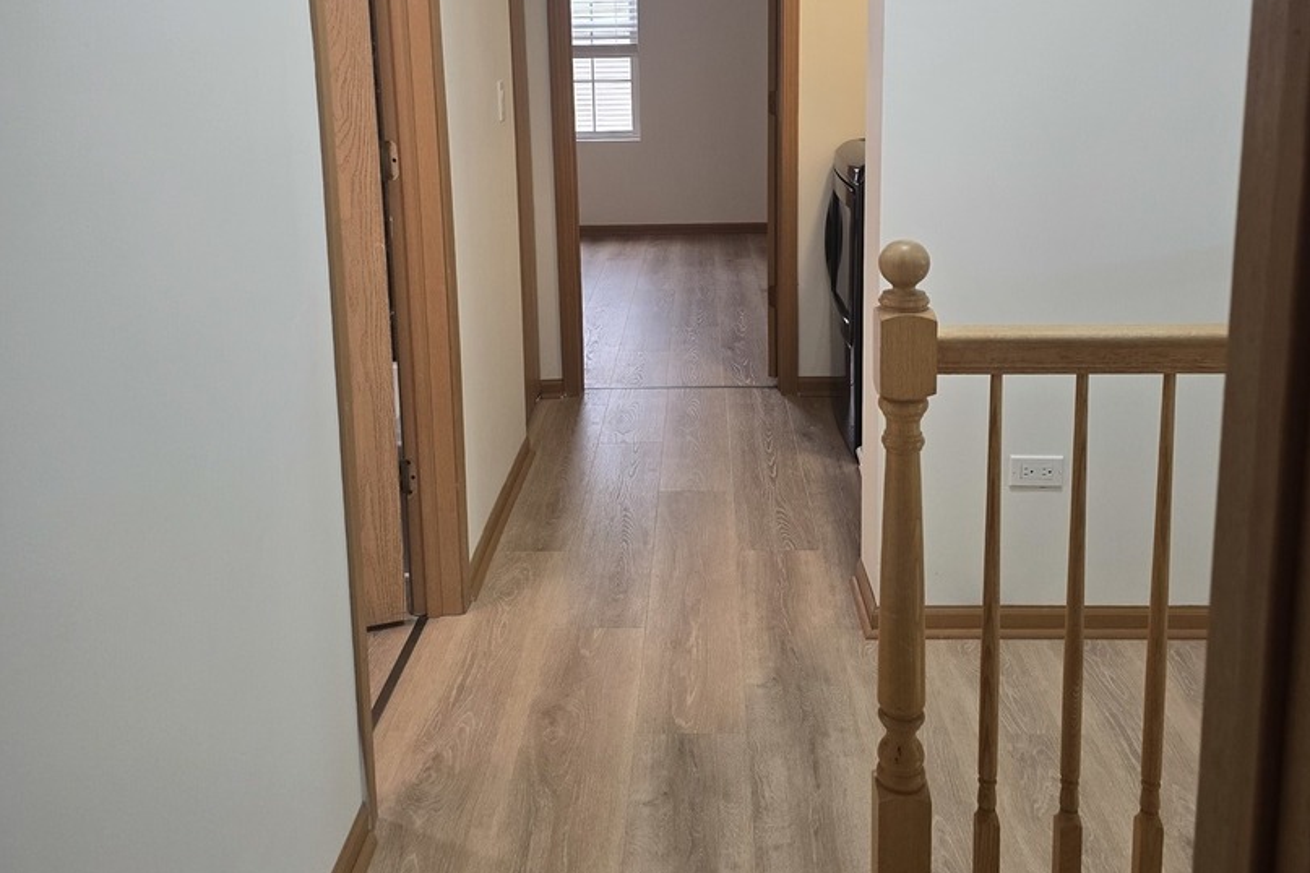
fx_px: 1164
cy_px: 253
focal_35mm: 32
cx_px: 656
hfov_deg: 58.7
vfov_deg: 40.3
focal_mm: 6.3
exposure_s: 1/120
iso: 160
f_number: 1.7
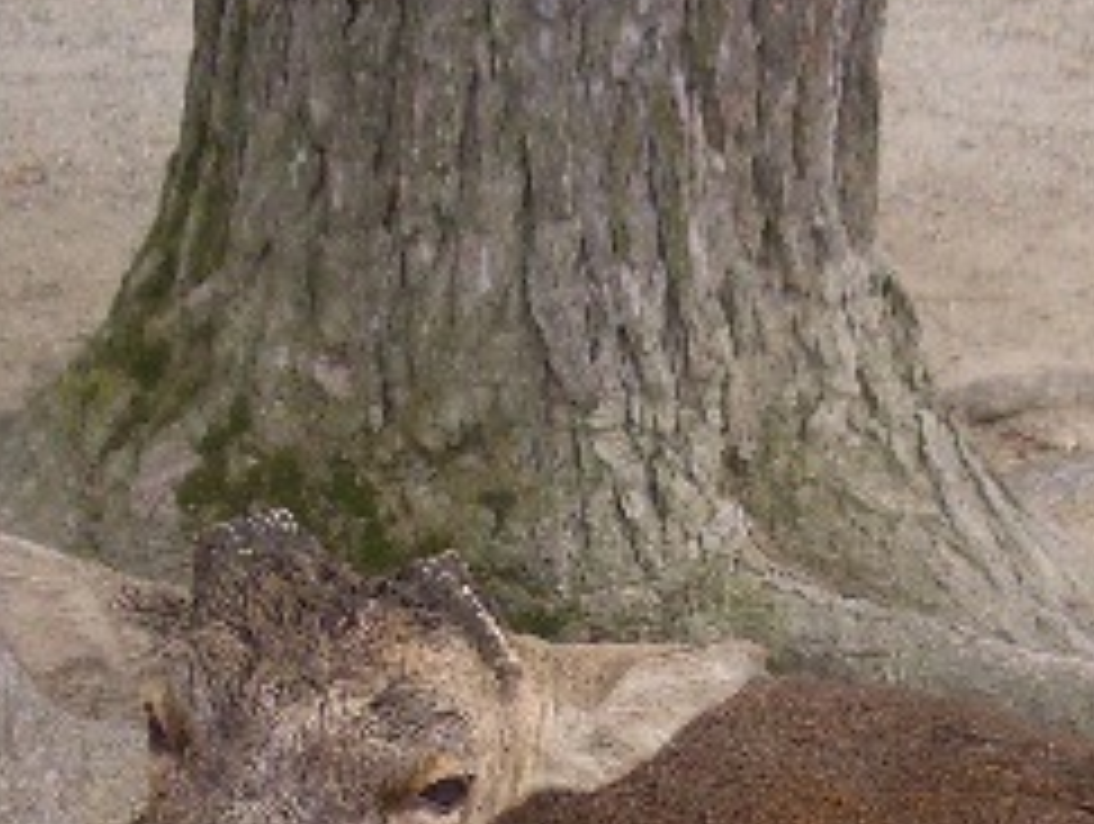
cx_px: 554
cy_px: 937
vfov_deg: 15.6
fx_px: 2912
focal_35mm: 92
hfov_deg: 21.3
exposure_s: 1/160
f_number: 2.6
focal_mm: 5.8
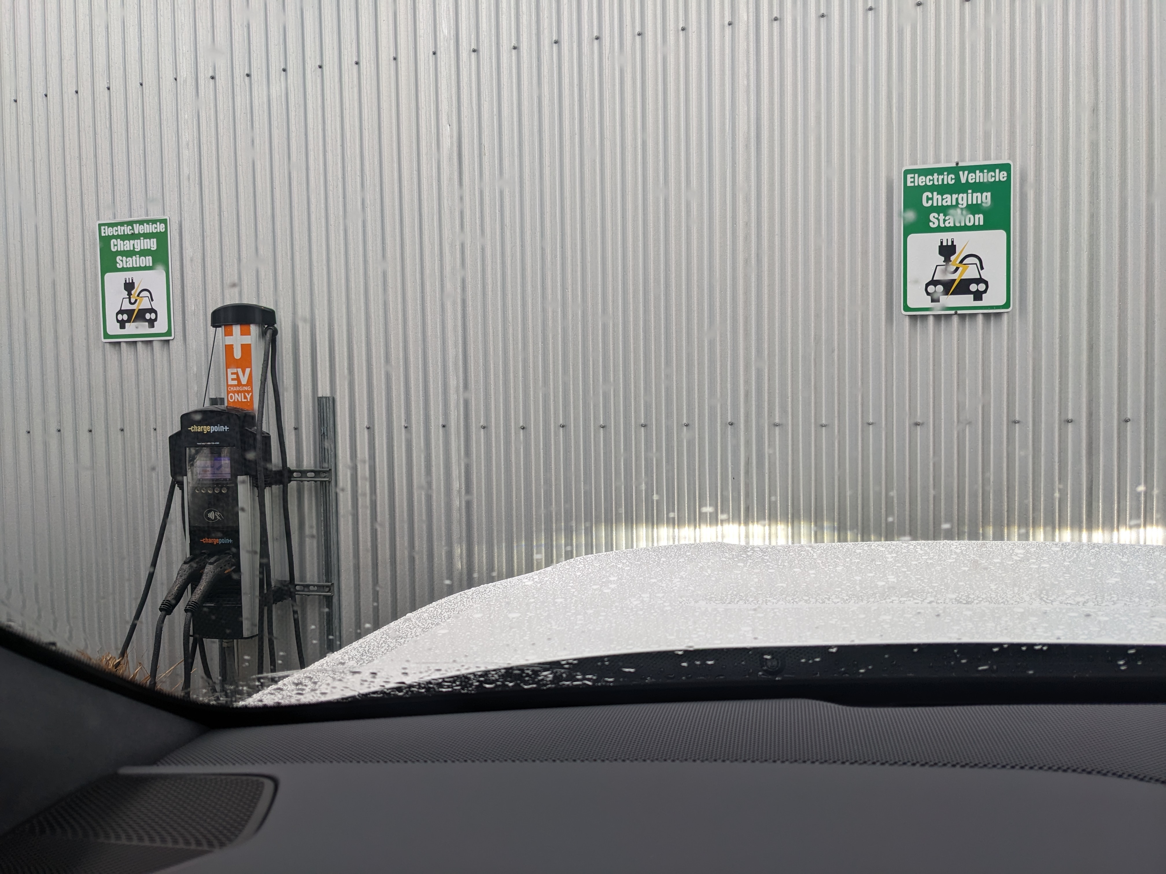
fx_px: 909
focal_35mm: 27
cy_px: 437
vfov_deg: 51.4
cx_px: 583
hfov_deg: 65.3
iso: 58
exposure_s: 1/339
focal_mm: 4.38
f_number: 1.73
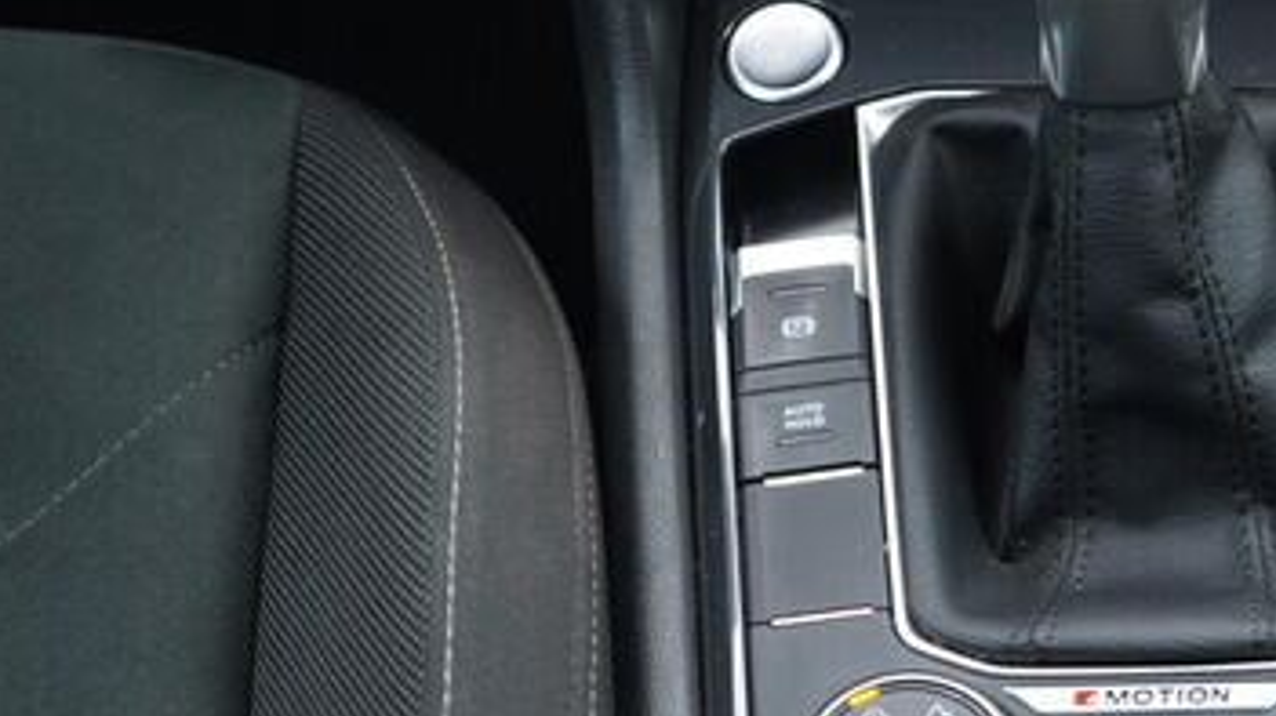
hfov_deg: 19.2
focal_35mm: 110
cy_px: 362
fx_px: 3720
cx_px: 1058
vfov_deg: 11.0
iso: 400
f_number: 2.8
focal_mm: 24
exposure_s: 1/40
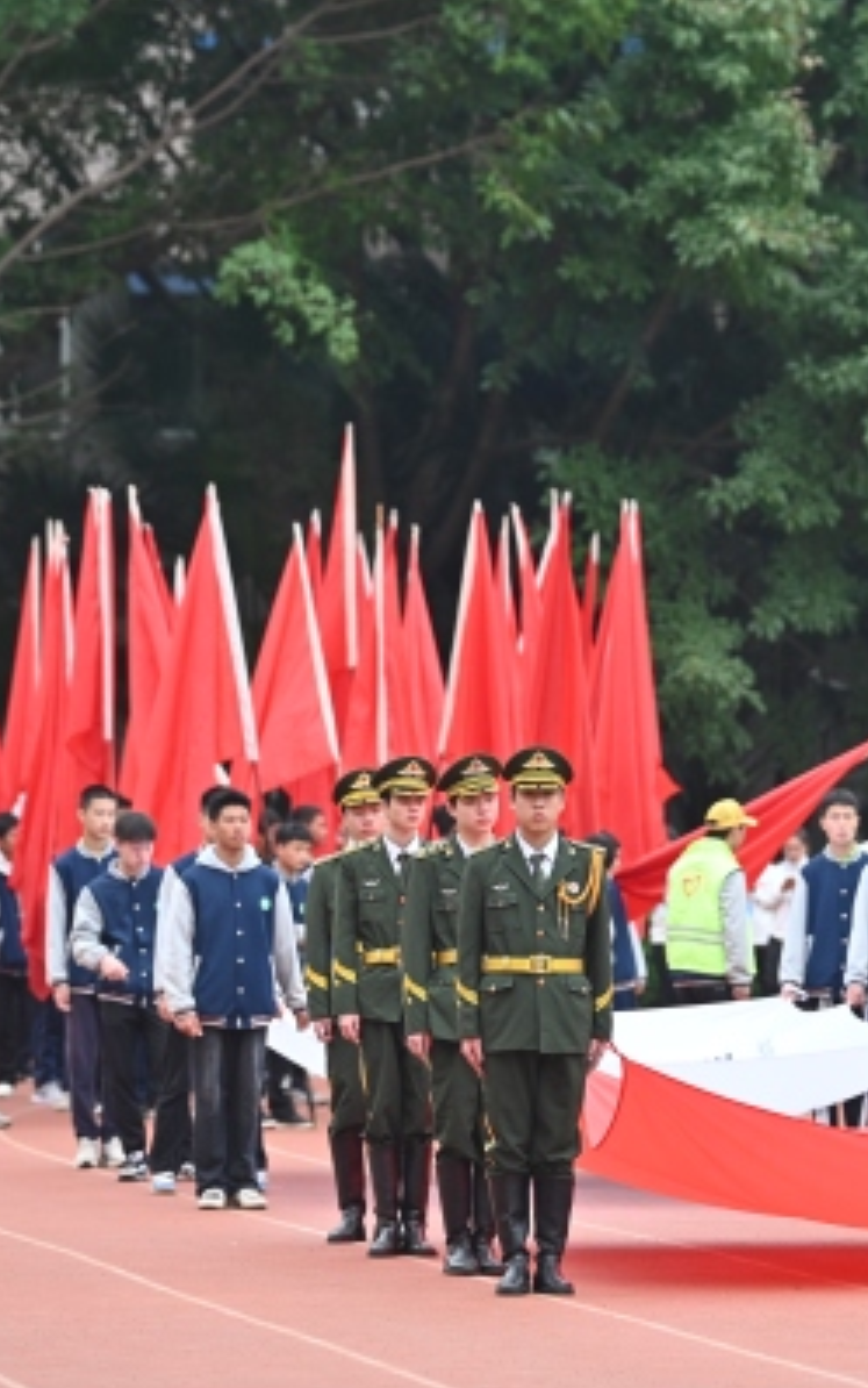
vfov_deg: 7.8
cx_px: 641
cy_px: 694
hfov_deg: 4.9
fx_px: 10174
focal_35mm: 269
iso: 400
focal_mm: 175
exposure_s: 1/200
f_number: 4
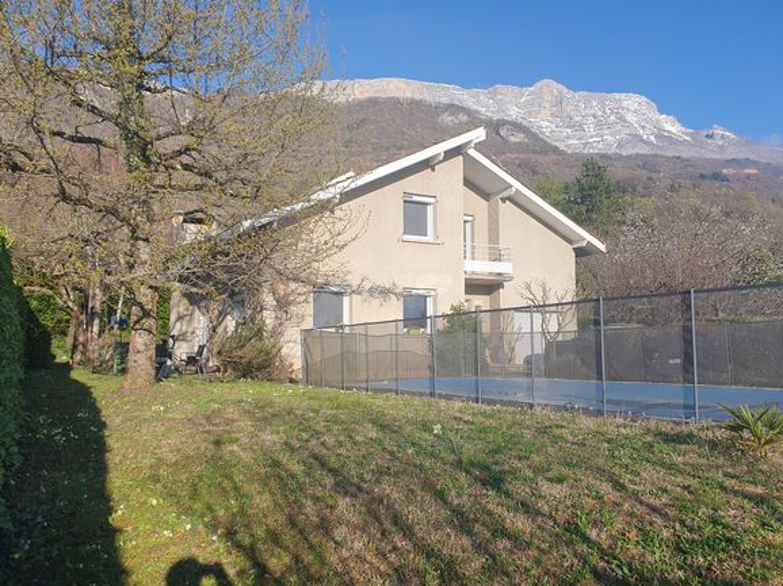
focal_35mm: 27
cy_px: 302
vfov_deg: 51.3
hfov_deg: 65.3
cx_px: 385
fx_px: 610
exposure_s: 1/1592
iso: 50
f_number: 2.4
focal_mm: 4.32
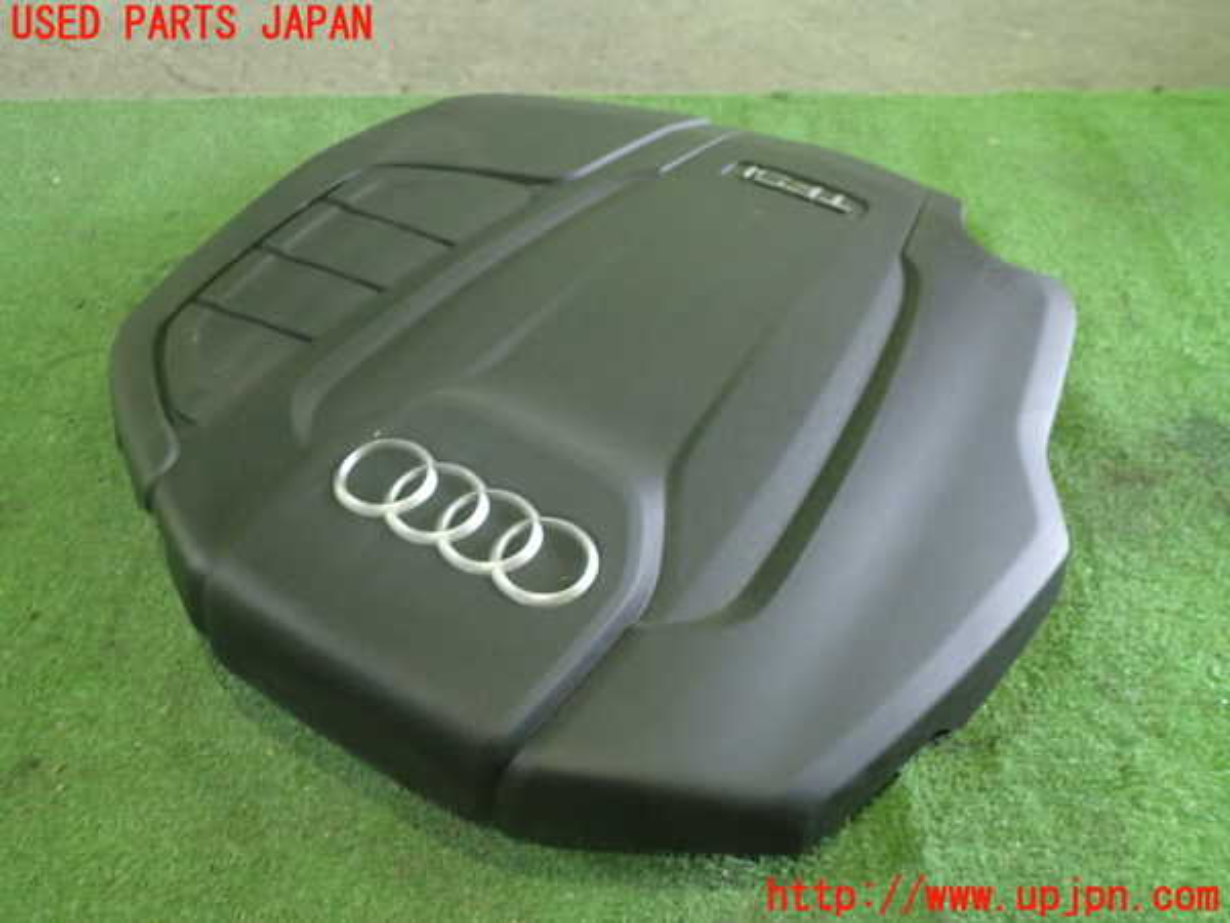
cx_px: 615
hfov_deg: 60.0
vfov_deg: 46.8
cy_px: 462
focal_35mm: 30
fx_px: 1066
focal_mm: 5.4
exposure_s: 1/30
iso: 800
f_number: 2.3
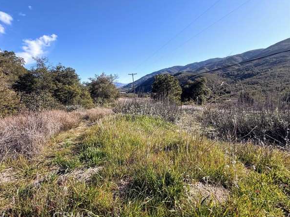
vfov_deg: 81.8
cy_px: 107
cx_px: 137
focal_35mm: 15
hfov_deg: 98.1
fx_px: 126
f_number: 2.2
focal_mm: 2.22
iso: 50
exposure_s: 1/1285
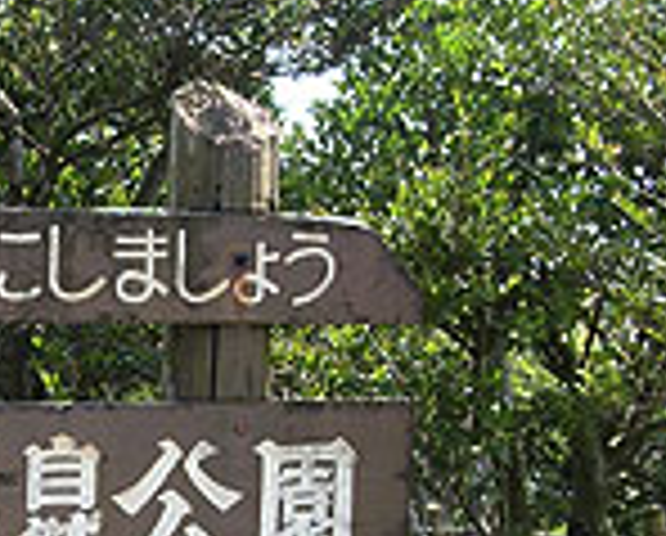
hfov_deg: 20.6
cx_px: 27
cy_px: 464
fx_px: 1778
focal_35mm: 90
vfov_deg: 16.9
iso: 100
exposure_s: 1/217
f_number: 2.8
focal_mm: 5.8
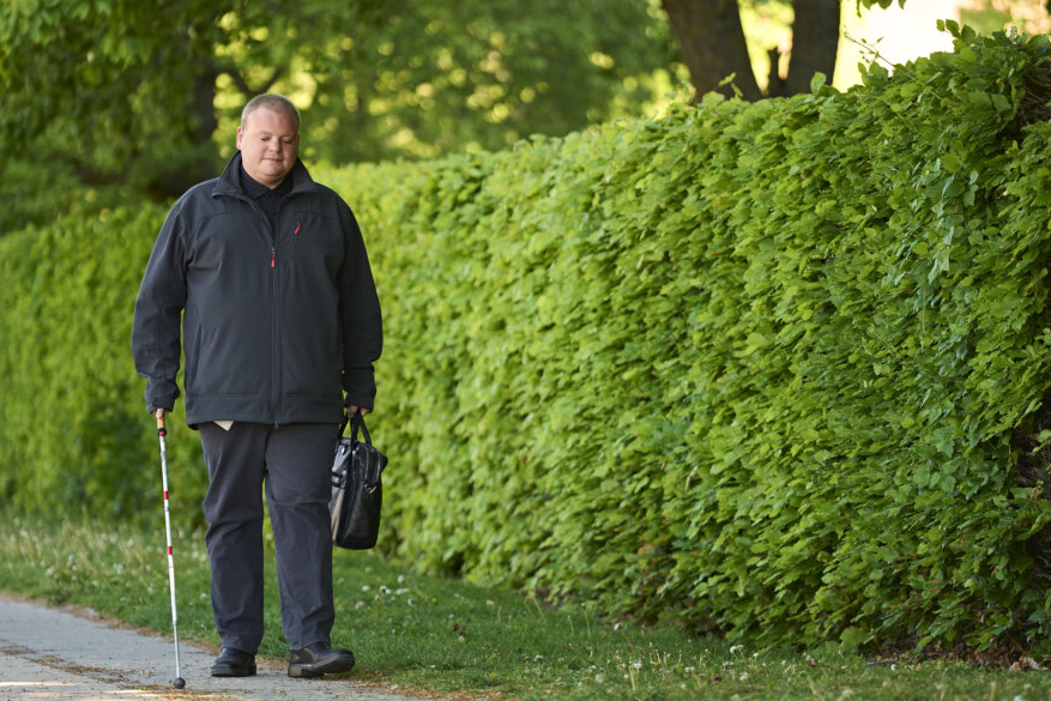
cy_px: 360
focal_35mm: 195
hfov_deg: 10.5
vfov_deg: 7.0
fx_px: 5693
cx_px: 511
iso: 1000
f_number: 2.8
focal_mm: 167
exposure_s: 1/1250
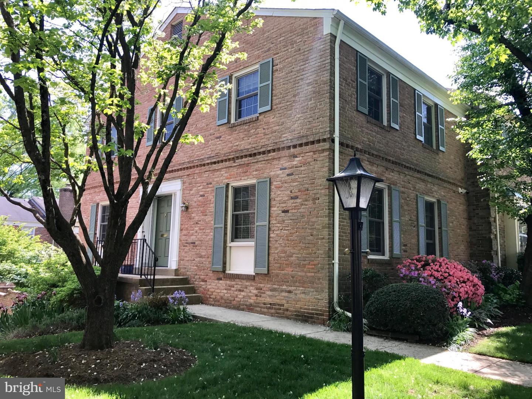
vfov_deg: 49.7
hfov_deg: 63.4
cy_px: 200
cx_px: 266
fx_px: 430
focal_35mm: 28
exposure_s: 1/433
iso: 20
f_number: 1.8
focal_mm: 3.99
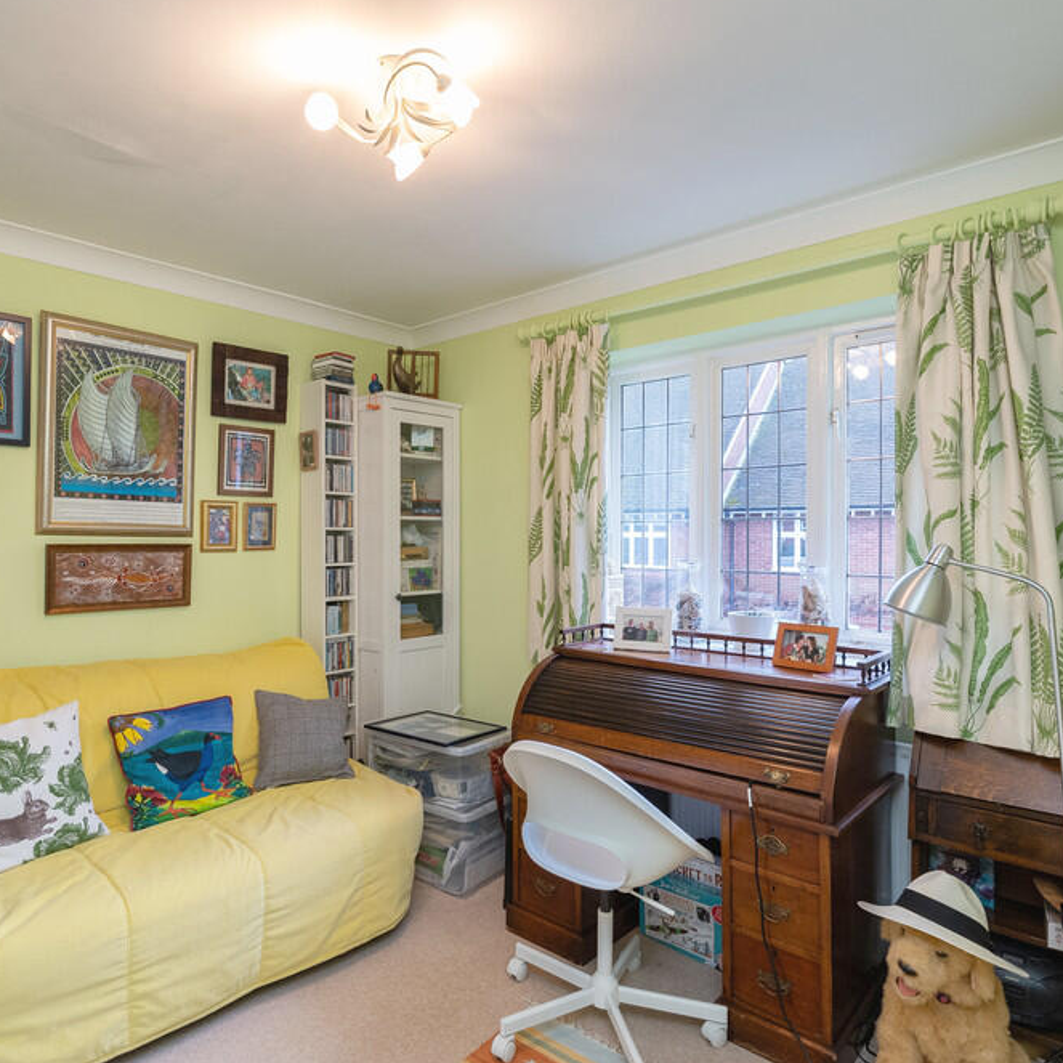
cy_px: 537
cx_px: 454
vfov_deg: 72.1
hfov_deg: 71.7
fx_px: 730
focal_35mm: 21
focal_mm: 16
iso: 1000
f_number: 7.1
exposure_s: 1/15
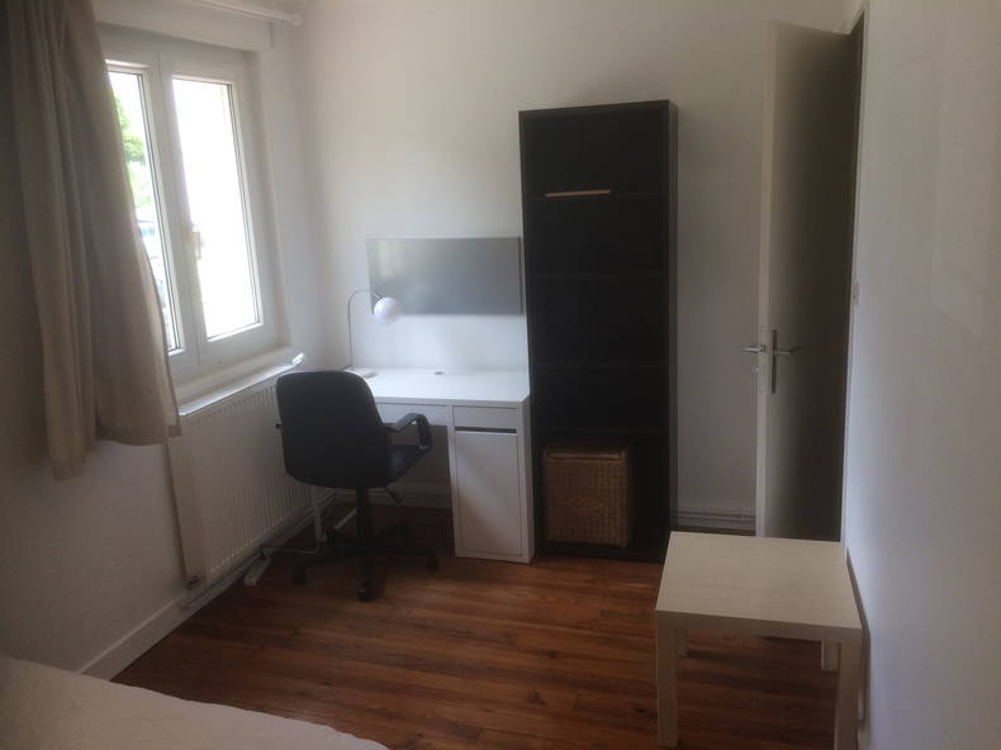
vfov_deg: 48.2
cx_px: 500
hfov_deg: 61.7
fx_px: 838
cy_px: 375
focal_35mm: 29
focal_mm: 4.15
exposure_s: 1/100
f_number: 2.2
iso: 64
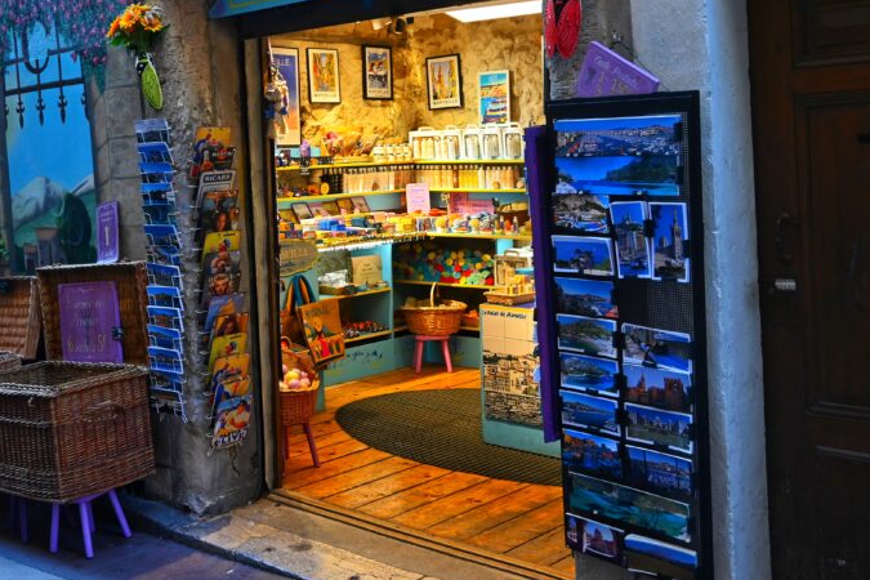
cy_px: 225
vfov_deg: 30.2
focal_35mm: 44
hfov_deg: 43.8
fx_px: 1072
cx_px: 331
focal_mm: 19.5
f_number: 3.8
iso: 400
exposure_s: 1/200
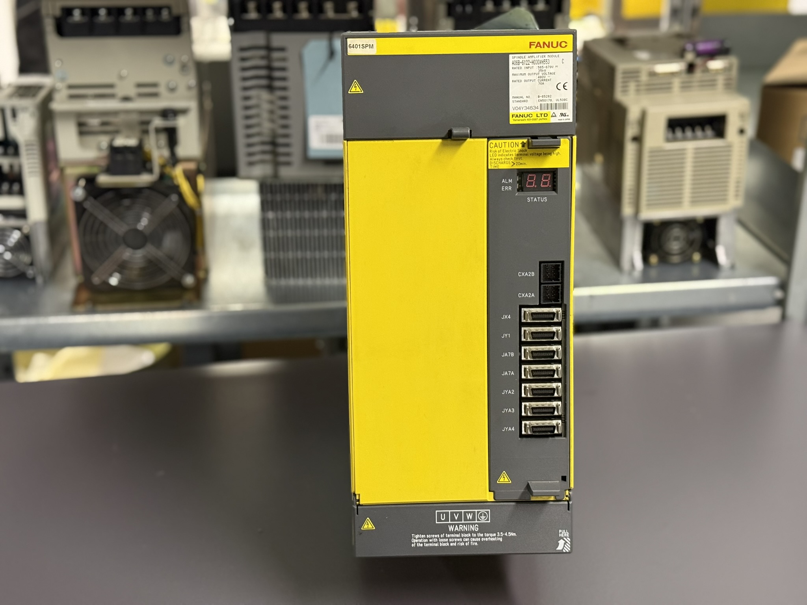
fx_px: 1119
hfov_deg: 39.7
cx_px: 404
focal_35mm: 48
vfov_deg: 30.3
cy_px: 302
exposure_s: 1/50
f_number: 1.78
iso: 250
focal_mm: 6.76
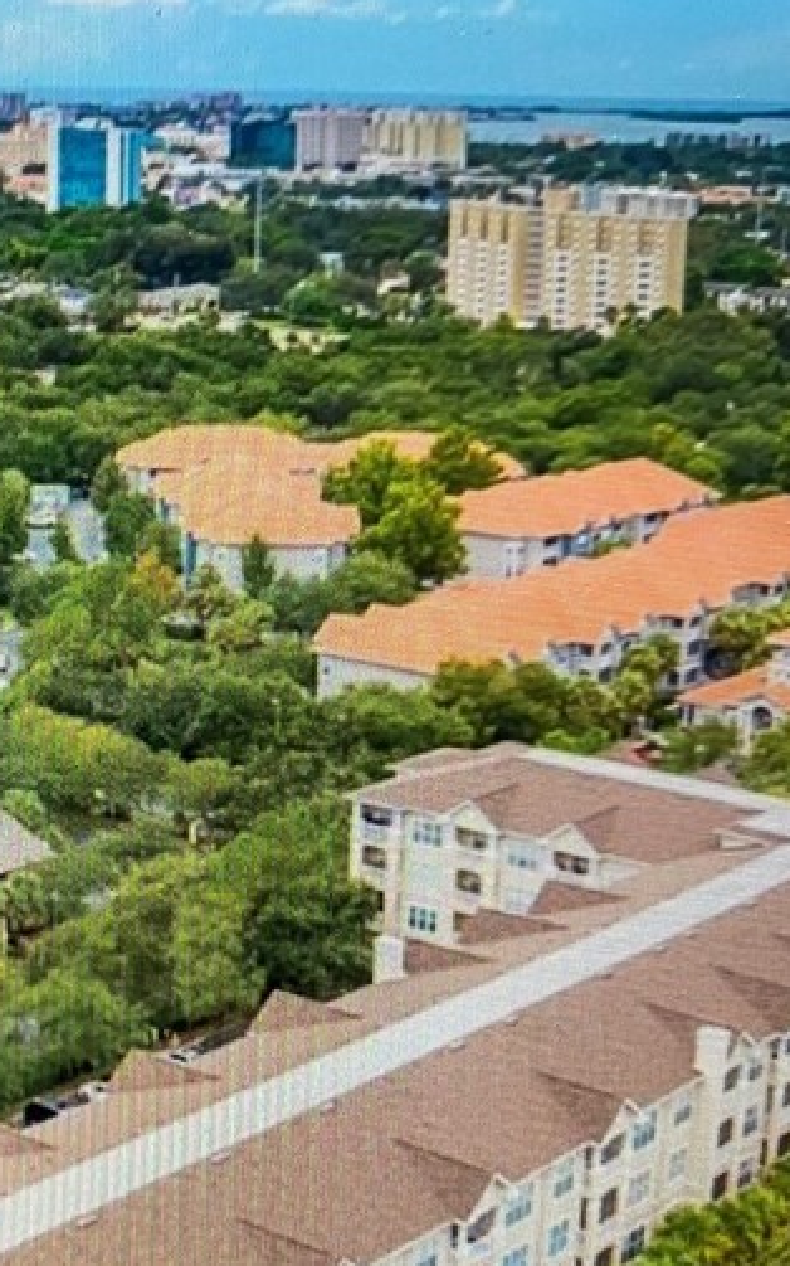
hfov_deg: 22.1
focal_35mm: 54
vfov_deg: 37.2
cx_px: -156
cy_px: 823
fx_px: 1862
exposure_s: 1/60
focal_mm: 4.25
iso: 100
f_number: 1.8
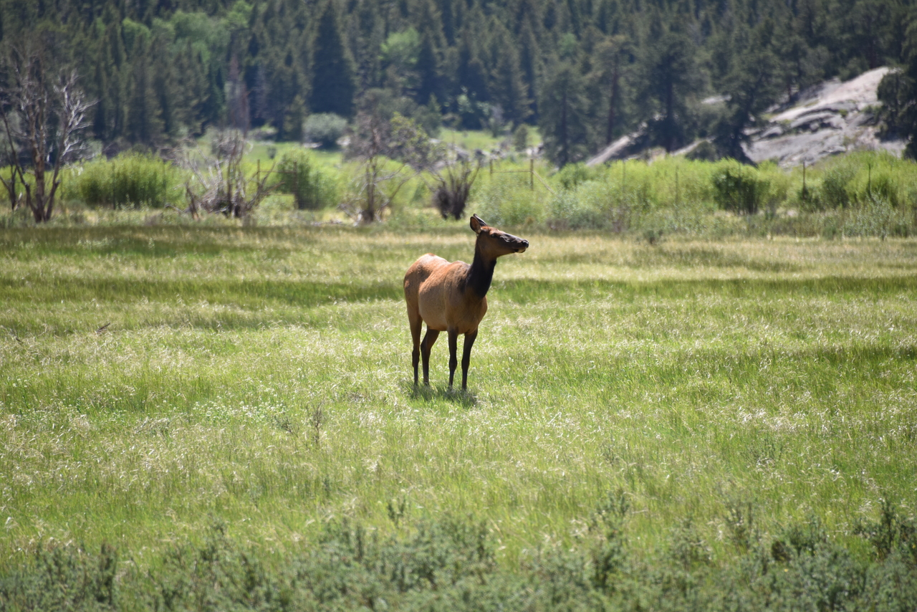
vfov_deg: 4.6
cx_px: 458
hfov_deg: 6.9
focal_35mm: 300
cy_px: 306
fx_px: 7643
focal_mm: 300
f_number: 5.6
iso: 280
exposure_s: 1/640
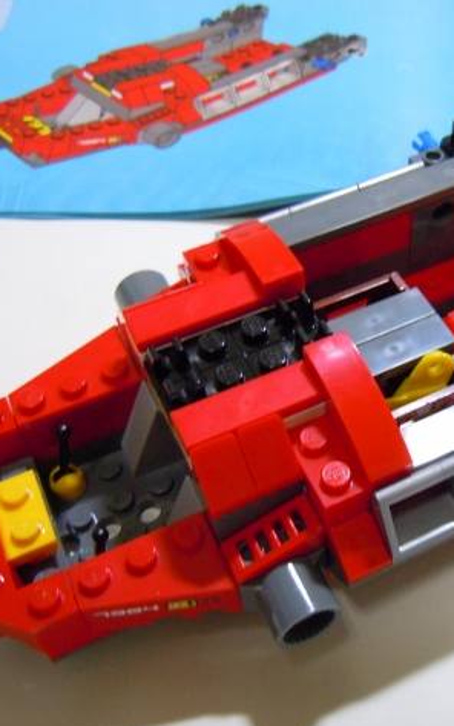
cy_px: 367
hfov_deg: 29.4
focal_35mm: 43
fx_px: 850
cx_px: 344
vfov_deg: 46.2
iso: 400
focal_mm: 5.4
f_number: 3.5
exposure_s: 1/13
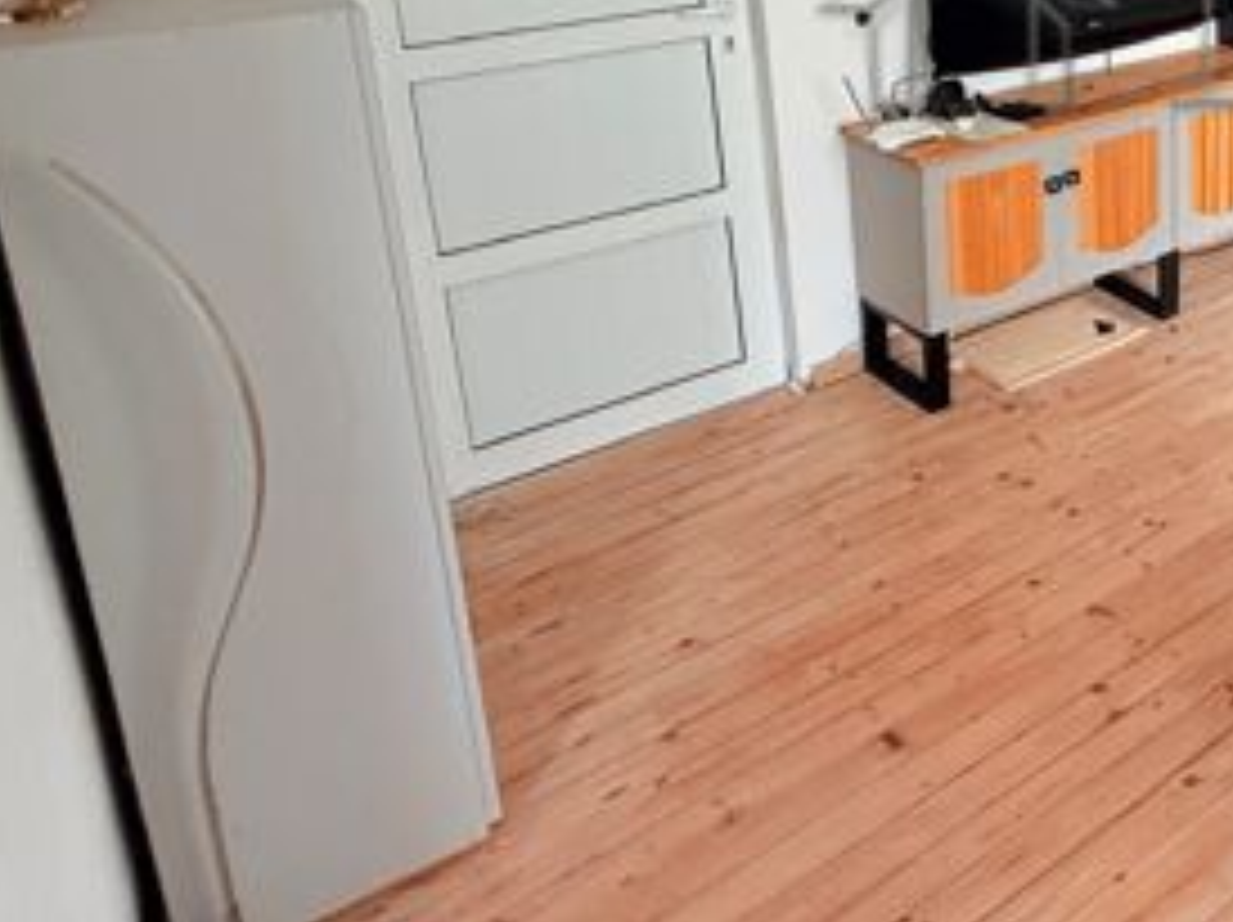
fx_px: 1281
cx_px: 1276
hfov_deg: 43.0
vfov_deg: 36.2
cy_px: 27
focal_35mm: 36
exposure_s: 1/76
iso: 320
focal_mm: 2.22
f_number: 2.2
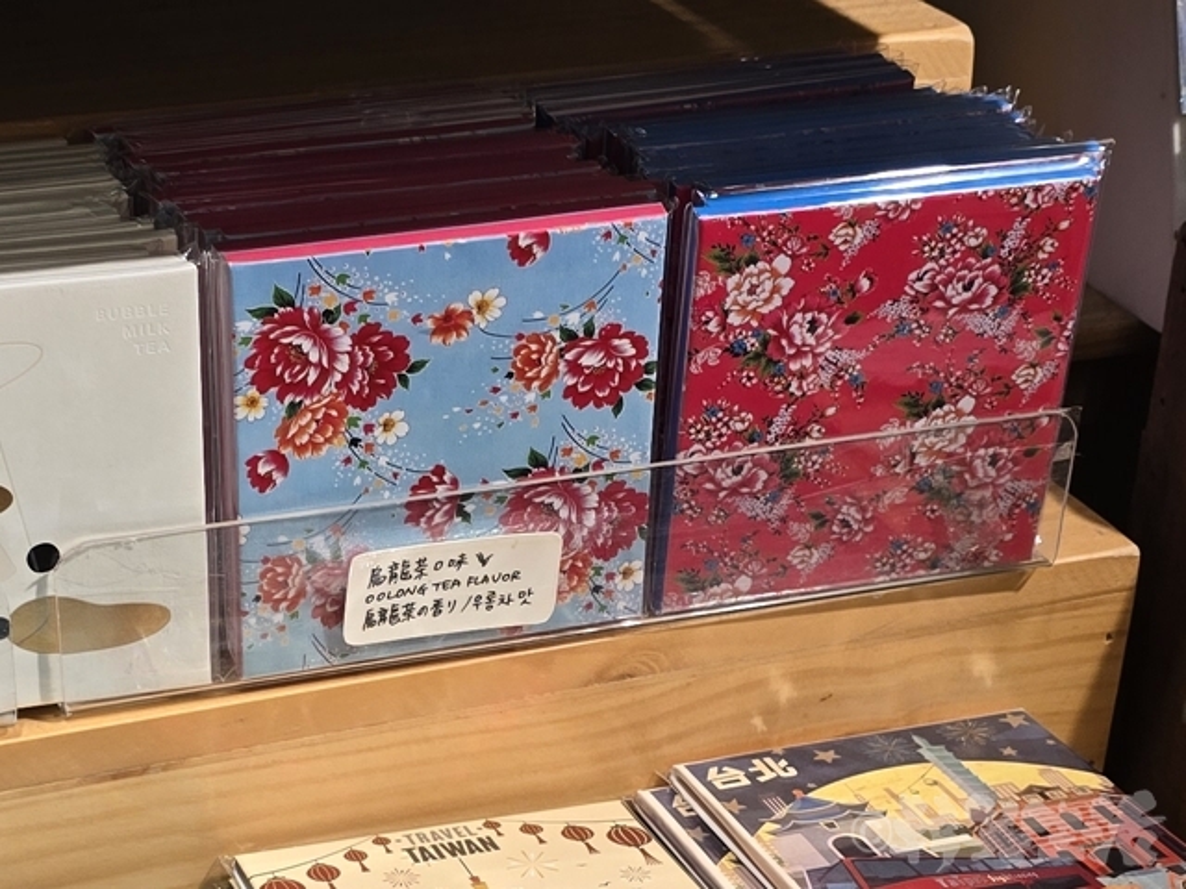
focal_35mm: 23
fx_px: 788
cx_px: 593
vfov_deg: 58.9
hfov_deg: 73.9
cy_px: 444
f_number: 1.7
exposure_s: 1/120
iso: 64
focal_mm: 6.3
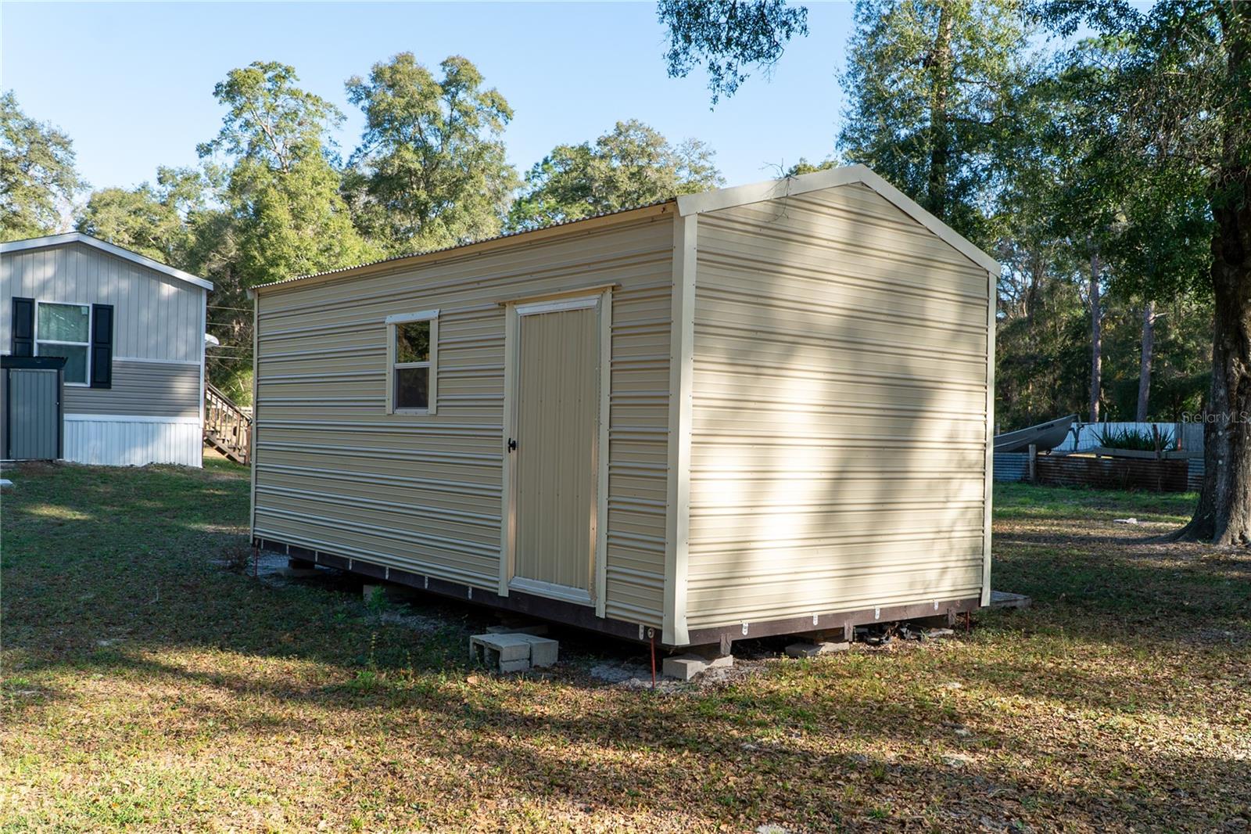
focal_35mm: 30
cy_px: 417
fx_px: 1042
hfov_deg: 61.9
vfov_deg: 43.6
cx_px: 626
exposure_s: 1/125
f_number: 6.3
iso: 100
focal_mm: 20
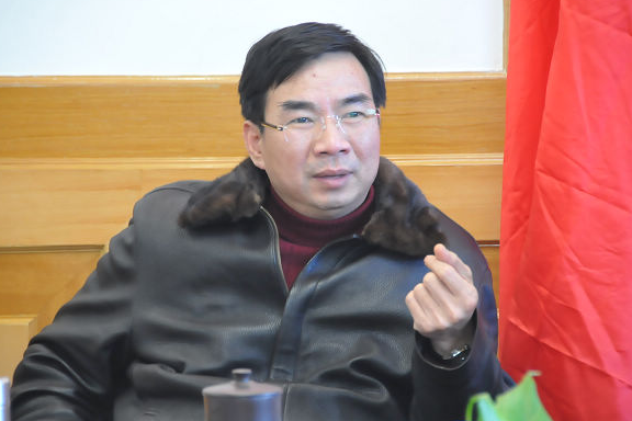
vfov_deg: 5.9
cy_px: 210
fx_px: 4108
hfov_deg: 8.8
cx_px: 314
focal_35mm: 234
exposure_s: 1/6
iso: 1600
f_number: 5.6
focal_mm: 150
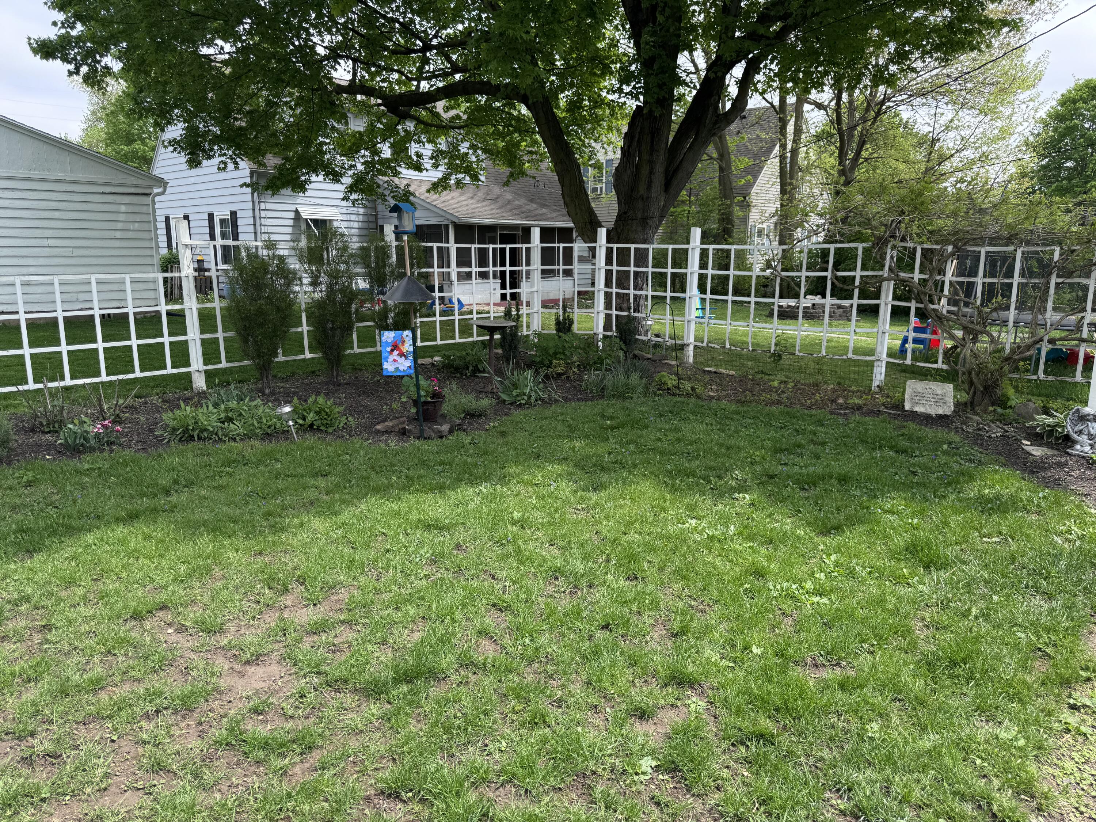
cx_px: 548
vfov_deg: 56.8
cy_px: 411
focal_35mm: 24
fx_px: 760
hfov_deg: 71.6
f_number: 1.78
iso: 80
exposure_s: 1/1637
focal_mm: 6.76
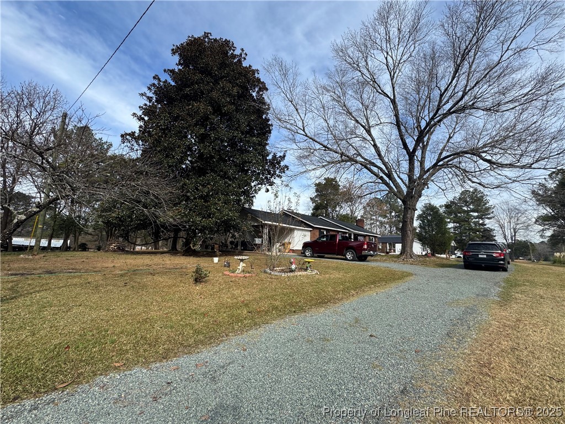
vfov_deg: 85.7
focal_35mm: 14
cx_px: 282
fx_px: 229
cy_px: 212
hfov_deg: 102.1
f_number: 2.2
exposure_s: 1/868
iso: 40
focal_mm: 2.22
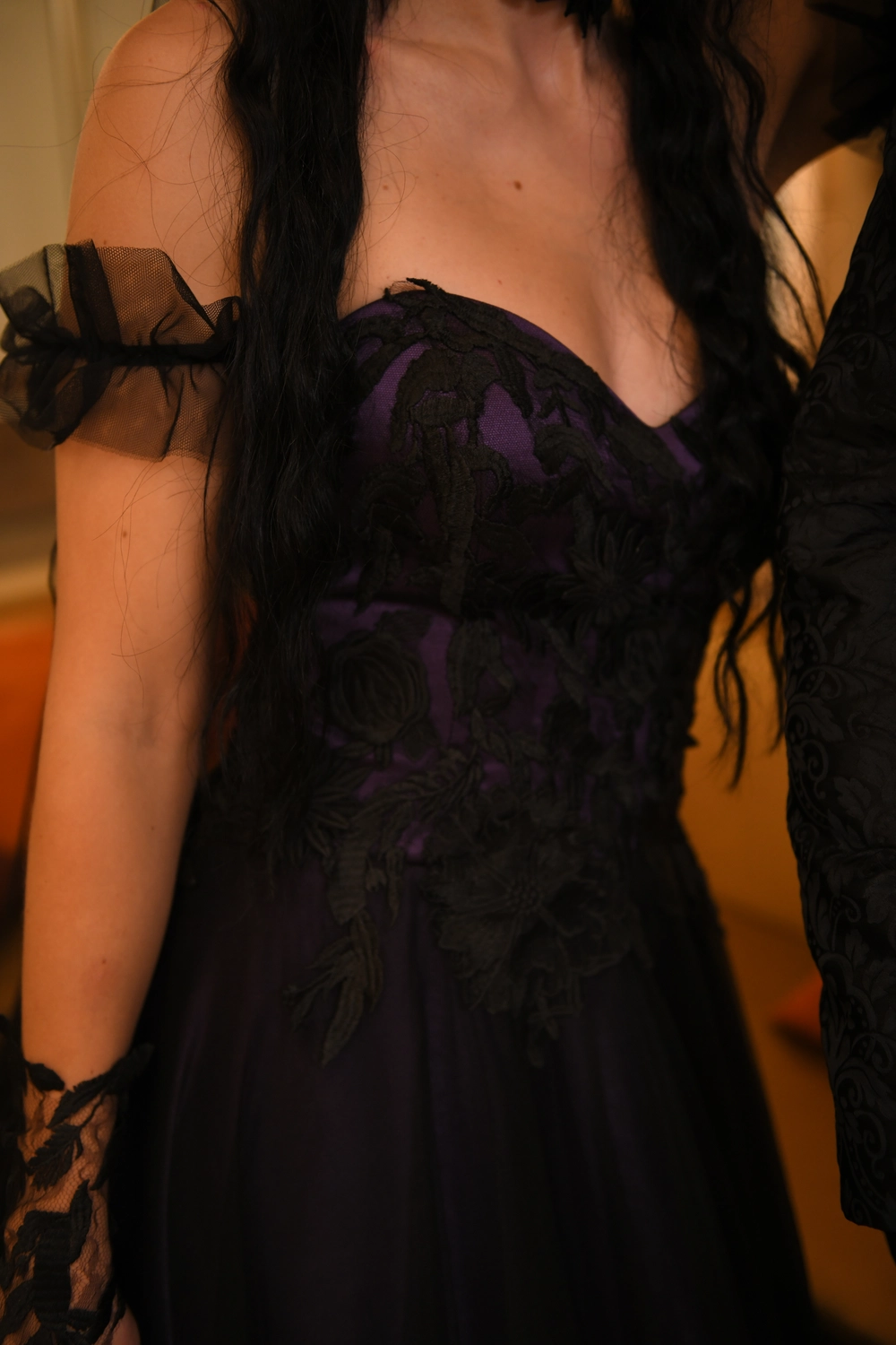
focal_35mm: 38
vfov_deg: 50.7
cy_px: 672
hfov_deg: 35.1
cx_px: 448
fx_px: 1419
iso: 1000
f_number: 2.8
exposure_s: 1/250
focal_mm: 38
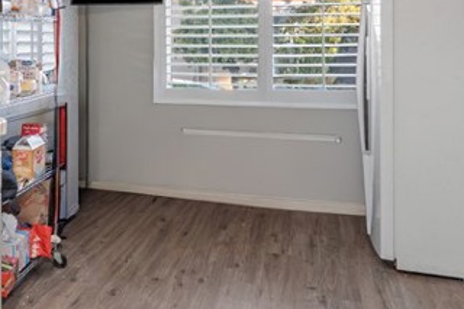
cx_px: -12
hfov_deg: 36.5
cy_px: 61
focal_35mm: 48
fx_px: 618
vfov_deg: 27.5
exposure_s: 1/2
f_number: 7.1
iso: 100
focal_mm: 10
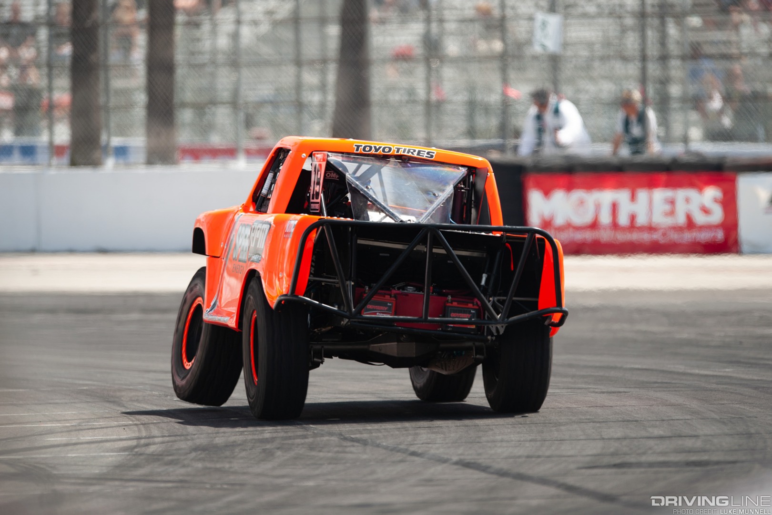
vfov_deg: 3.4
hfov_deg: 5.2
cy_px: 258
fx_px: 8577
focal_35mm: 400
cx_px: 386
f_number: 3.2
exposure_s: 1/320
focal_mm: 400
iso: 100
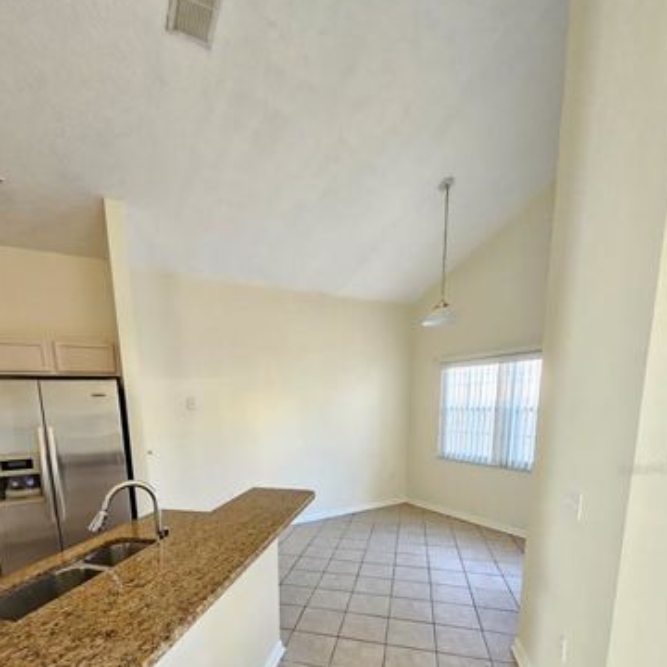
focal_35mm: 17
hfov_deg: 83.8
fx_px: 371
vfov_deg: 79.8
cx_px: 307
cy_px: 469
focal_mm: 1.74
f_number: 2.2
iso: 500
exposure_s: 1/77.4
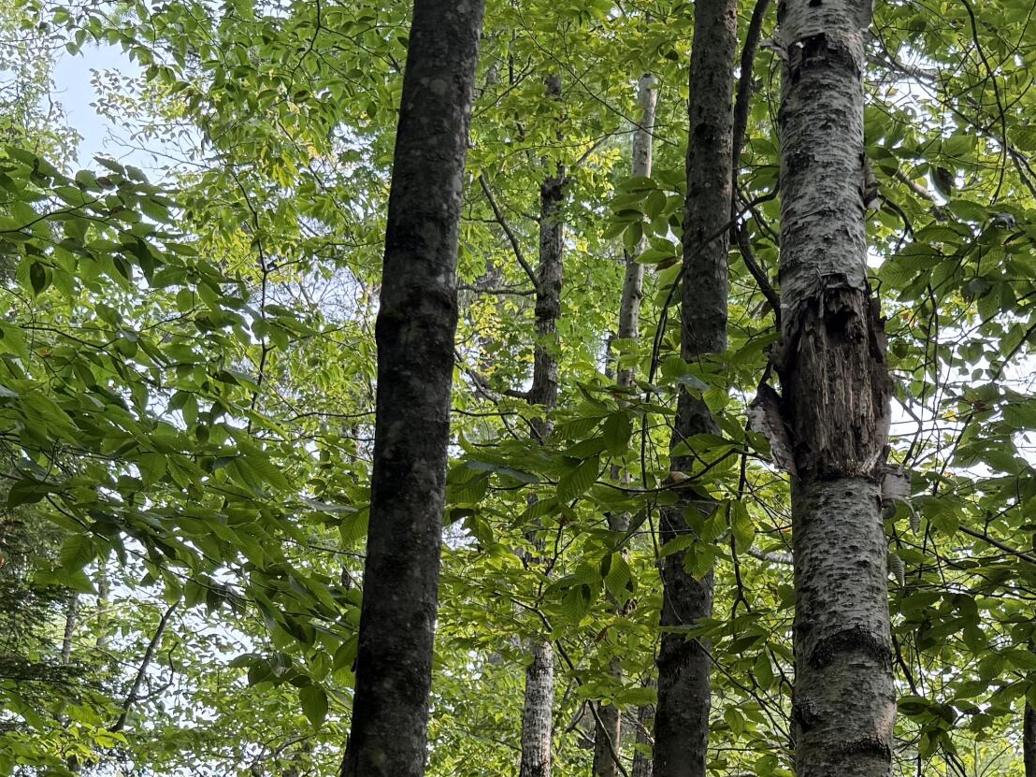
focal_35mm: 65
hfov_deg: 29.8
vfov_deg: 21.4
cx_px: 611
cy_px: 858
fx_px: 1945
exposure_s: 1/461
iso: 100
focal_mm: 6.76
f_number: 1.78
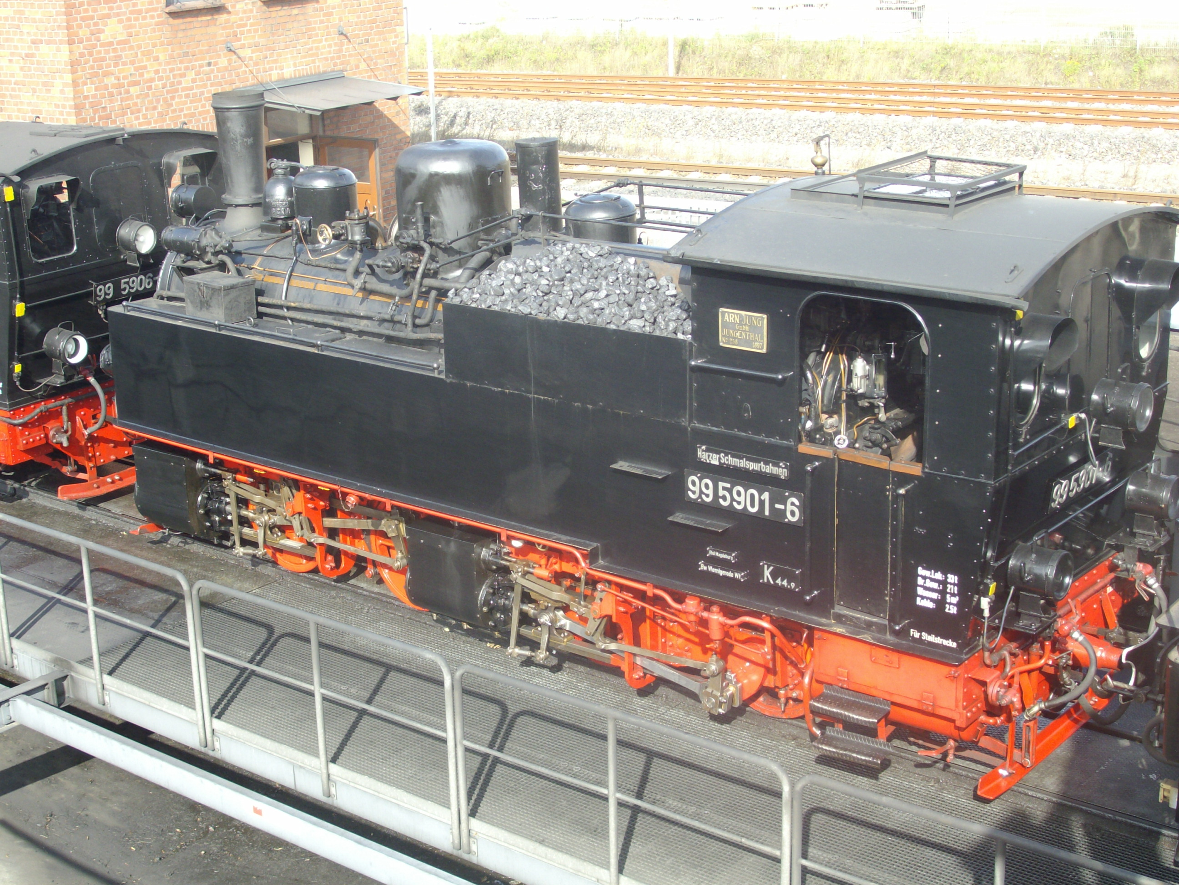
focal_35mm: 56
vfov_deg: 26.1
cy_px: 442
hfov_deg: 34.3
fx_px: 1907
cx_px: 590
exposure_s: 1/160
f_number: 3.4
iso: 80
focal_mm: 9.2
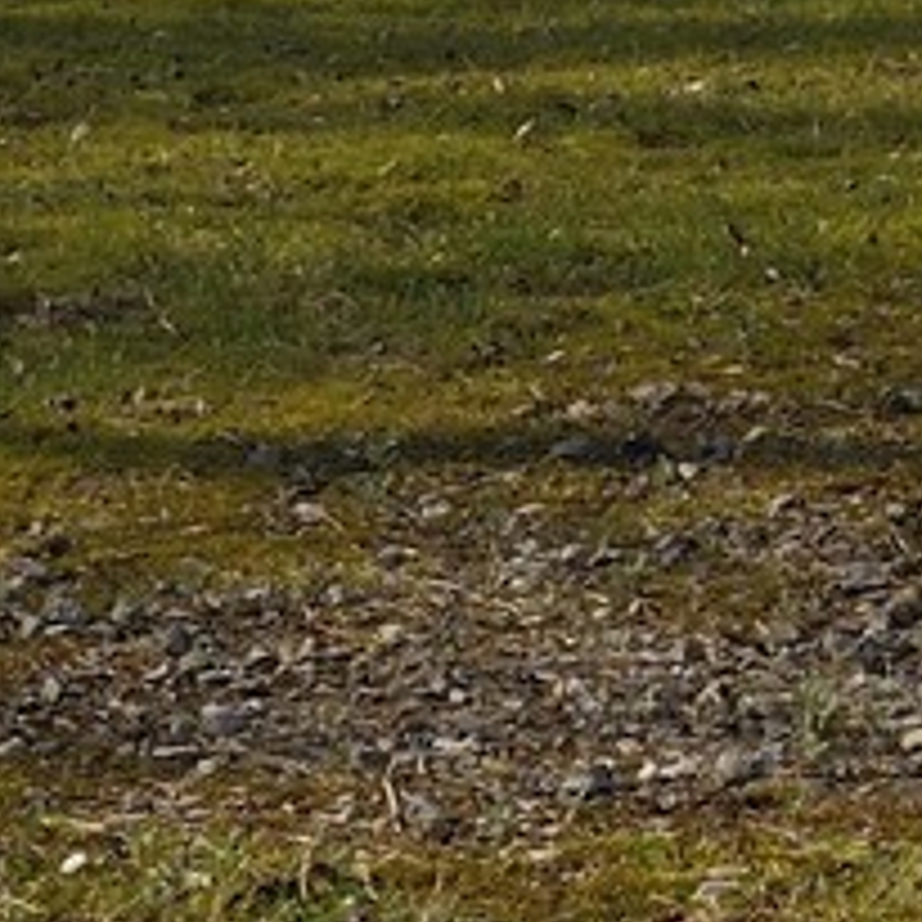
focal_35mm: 332
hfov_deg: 5.0
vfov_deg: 5.1
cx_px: 2977
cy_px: -1255
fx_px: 10005
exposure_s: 1/160
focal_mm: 50
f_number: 13
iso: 200
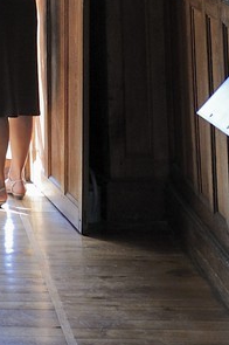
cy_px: -537
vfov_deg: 11.0
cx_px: -140
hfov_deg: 8.7
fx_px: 1454
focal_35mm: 152
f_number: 6.3
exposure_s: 1/60
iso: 800
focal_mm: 28
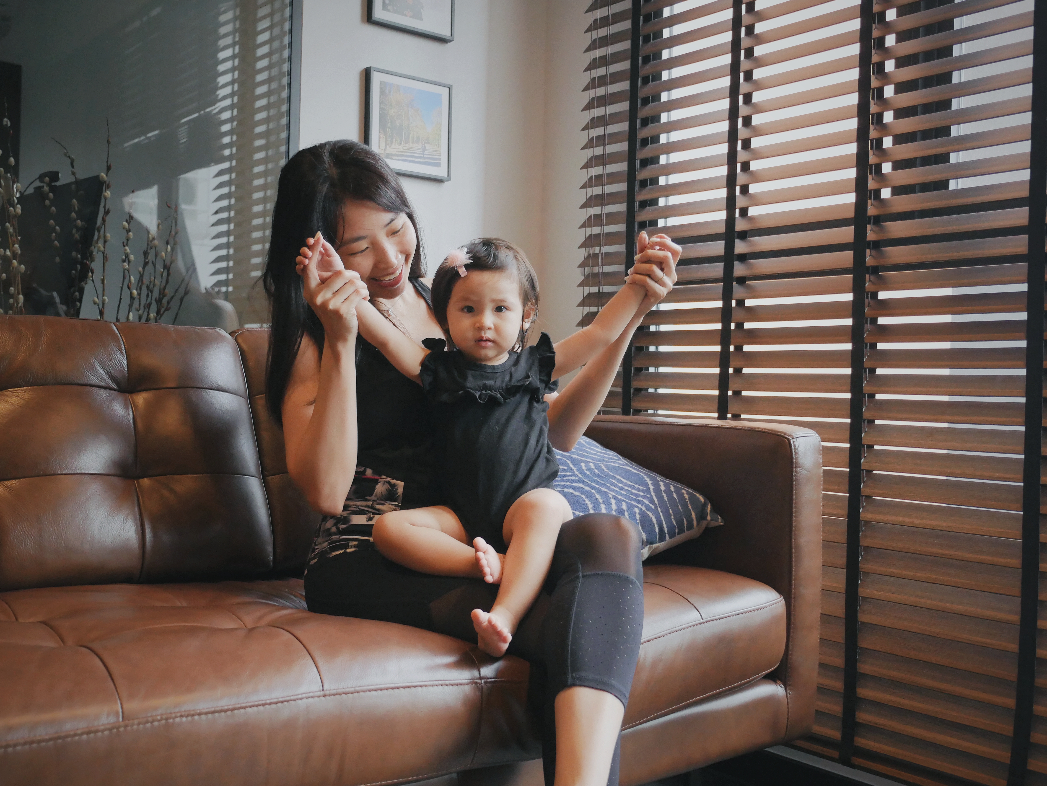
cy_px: 393
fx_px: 1150
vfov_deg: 37.7
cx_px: 524
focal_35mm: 38
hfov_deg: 49.0
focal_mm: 19
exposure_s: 1/250
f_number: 2.8
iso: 1600
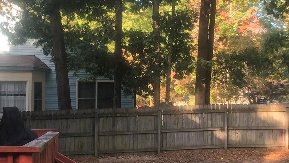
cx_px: 174
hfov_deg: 25.0
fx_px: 651
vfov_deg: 14.2
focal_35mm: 85
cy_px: 115
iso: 40
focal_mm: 4
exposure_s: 1/120
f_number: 1.8
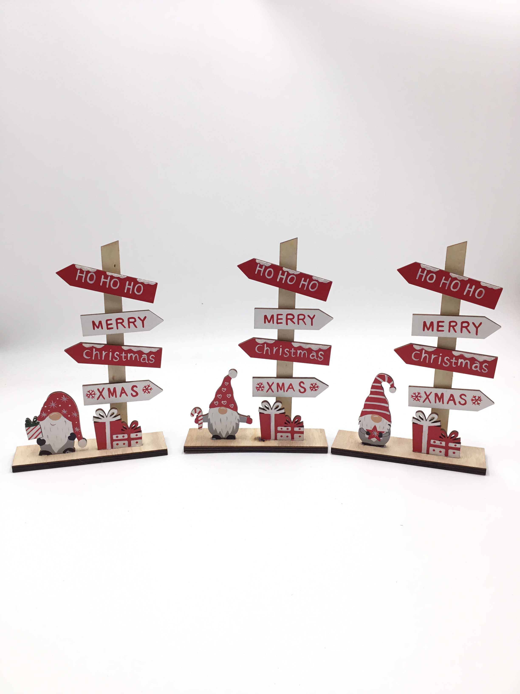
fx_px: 621
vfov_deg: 58.4
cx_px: 260
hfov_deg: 45.4
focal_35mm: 31
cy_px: 347
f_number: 2.4
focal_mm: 3.3
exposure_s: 1/123
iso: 25
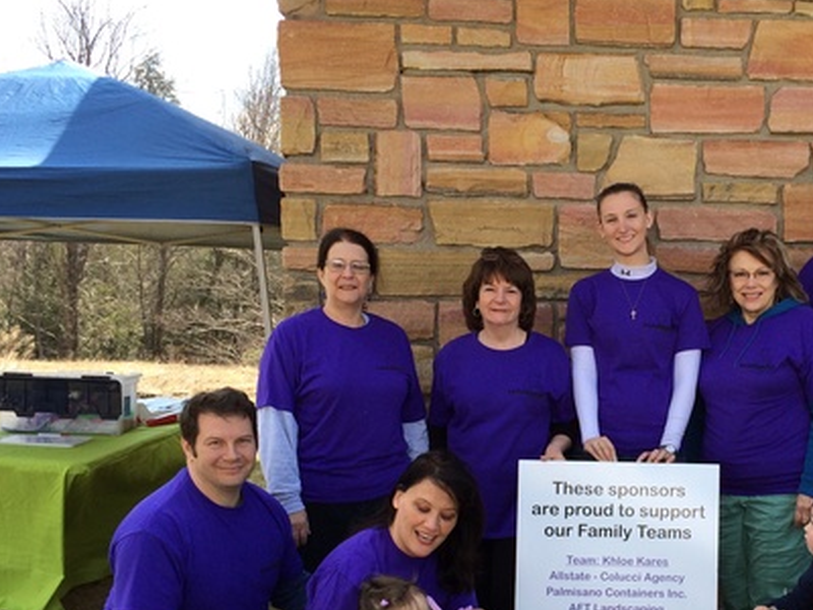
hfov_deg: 34.6
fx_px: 1268
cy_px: 439
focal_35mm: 54
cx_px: 634
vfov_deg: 26.8
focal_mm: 4.12
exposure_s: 1/471
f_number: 2.2
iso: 32
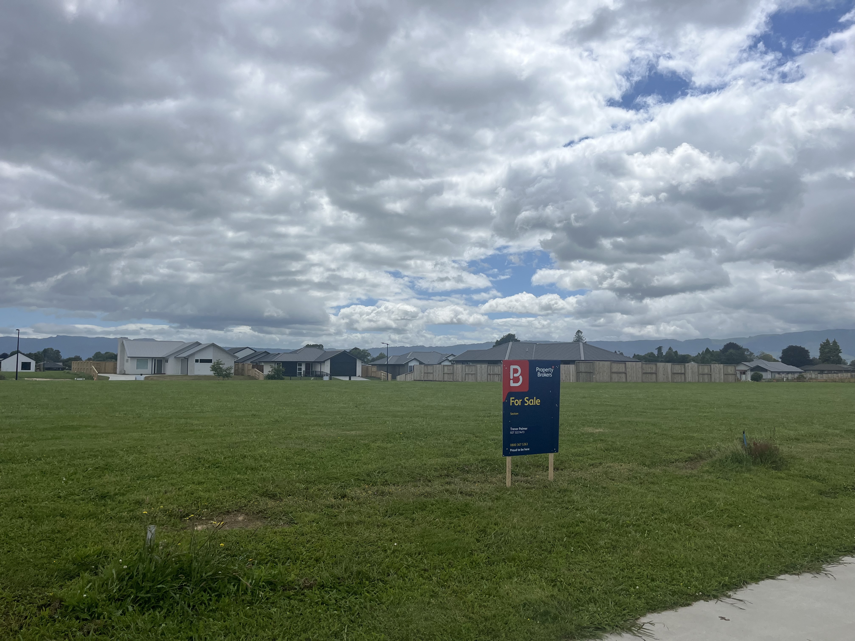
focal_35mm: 26
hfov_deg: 67.3
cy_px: 320
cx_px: 428
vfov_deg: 53.1
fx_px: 642
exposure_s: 1/9901
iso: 50
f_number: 1.6
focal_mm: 5.1
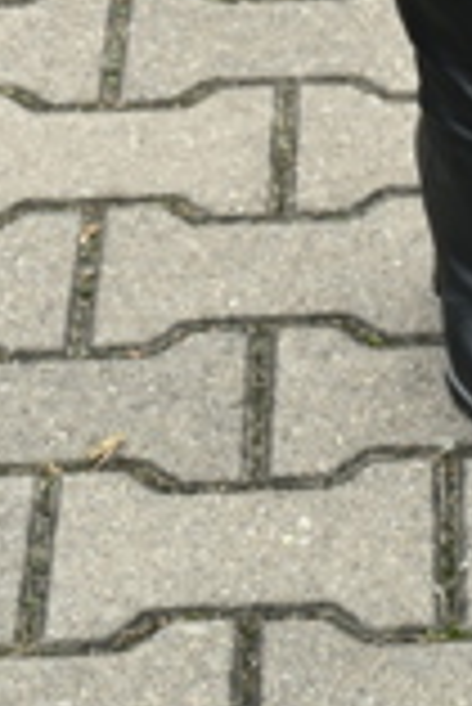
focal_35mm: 263
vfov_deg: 7.2
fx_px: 5161
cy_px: -1234
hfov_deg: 5.2
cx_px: 499
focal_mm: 40
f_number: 5
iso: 400
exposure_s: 1/250
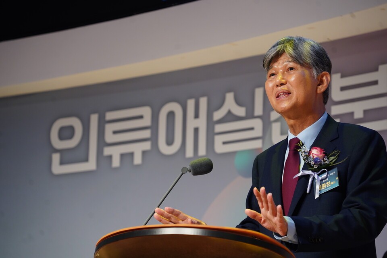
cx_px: 194
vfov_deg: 9.7
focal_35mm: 141
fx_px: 1516
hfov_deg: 14.6
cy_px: 129
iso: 1000
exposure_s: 1/160
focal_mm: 141
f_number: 5.6
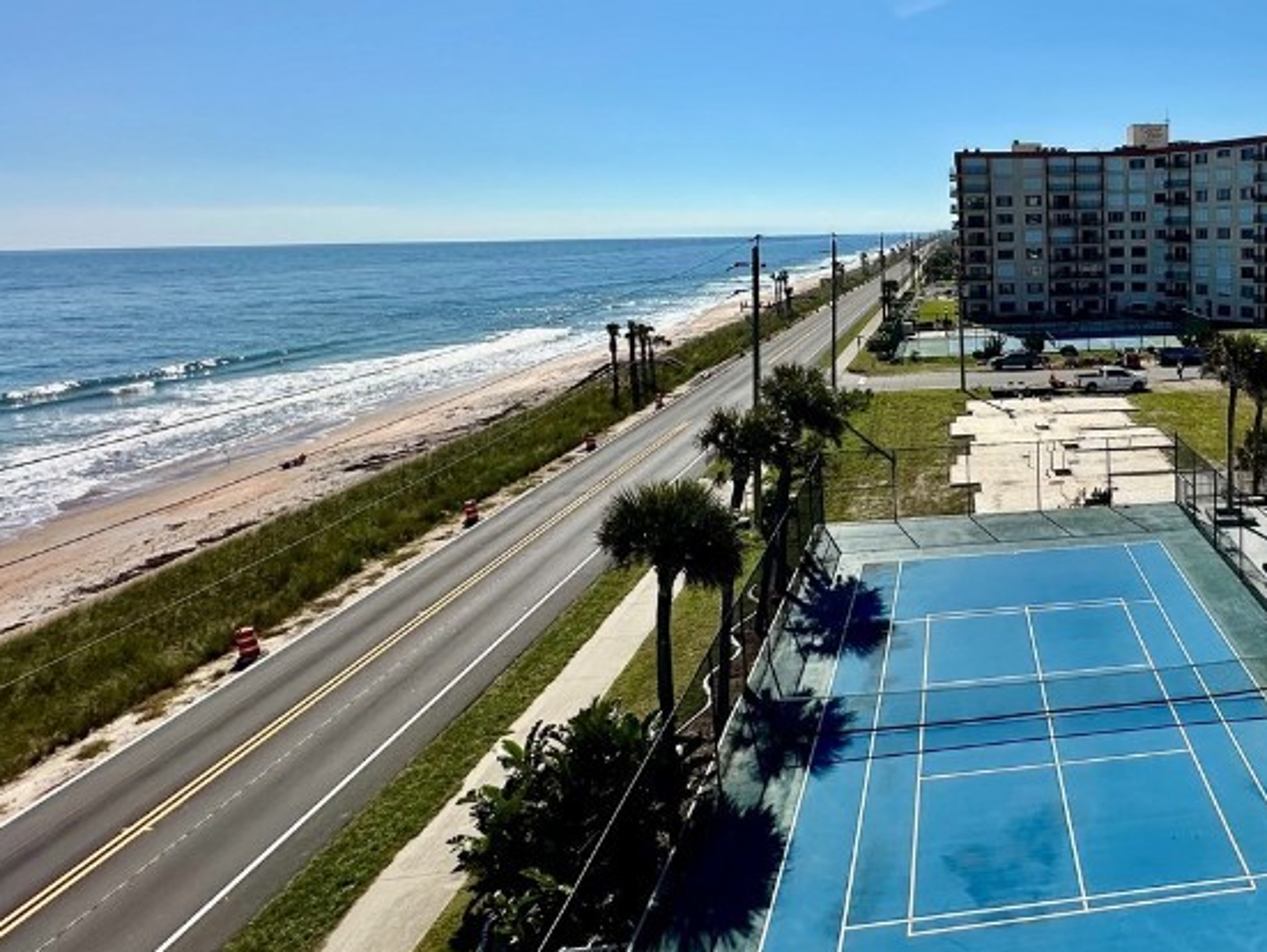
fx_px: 952
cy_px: 343
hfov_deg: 59.2
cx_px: 1097
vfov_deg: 52.4
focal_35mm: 26
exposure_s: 1/4651
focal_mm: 2.22
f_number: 2.2
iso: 50
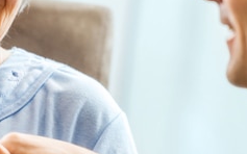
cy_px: 89
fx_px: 4193
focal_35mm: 623
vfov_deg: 2.1
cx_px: 97
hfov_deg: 3.4
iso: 100
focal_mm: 200
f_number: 2.8
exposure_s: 1/80
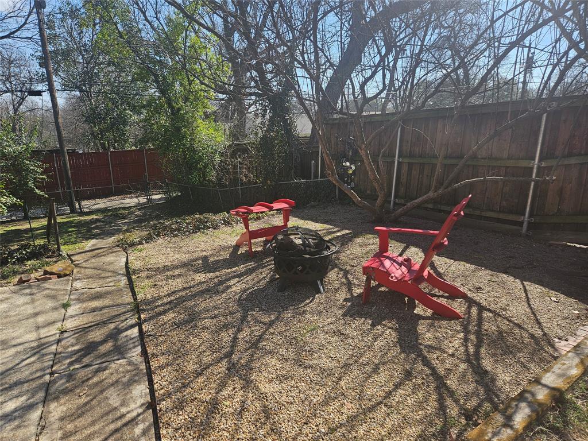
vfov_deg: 58.9
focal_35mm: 23
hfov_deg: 73.9
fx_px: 391
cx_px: 294
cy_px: 220
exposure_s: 1/904
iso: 25
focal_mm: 5.4
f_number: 1.8
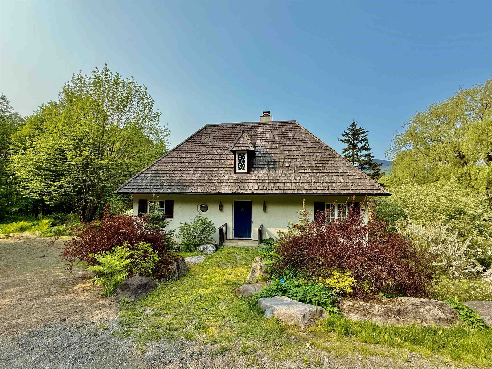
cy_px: 184
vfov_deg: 85.7
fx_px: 199
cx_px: 246
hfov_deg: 102.1
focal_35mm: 14
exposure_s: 1/1033
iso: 50
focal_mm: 2.22
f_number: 2.2
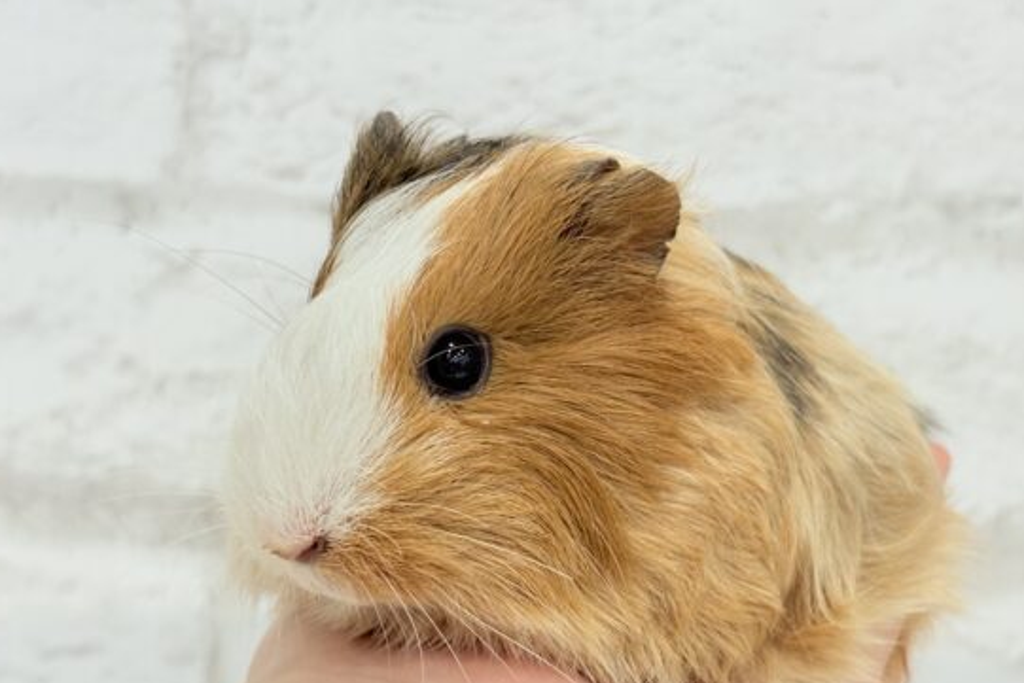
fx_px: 1821
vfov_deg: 21.2
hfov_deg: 31.4
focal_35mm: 64
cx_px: 553
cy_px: 424
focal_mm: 5.96
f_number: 1.6
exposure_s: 1/100
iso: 100
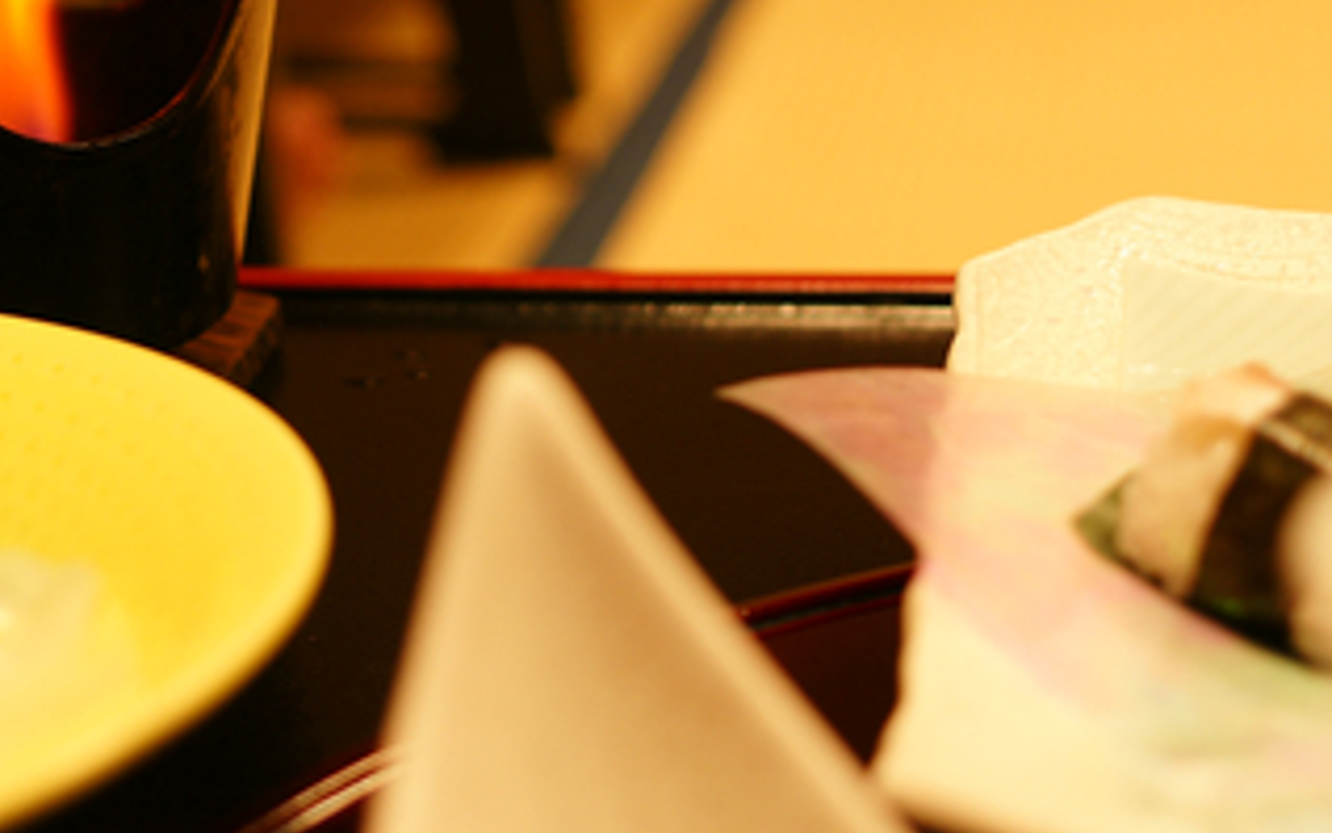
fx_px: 3123
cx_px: 318
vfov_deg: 15.2
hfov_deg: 23.8
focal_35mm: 86
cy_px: 352
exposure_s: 1/20
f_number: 2.8
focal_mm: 28
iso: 200
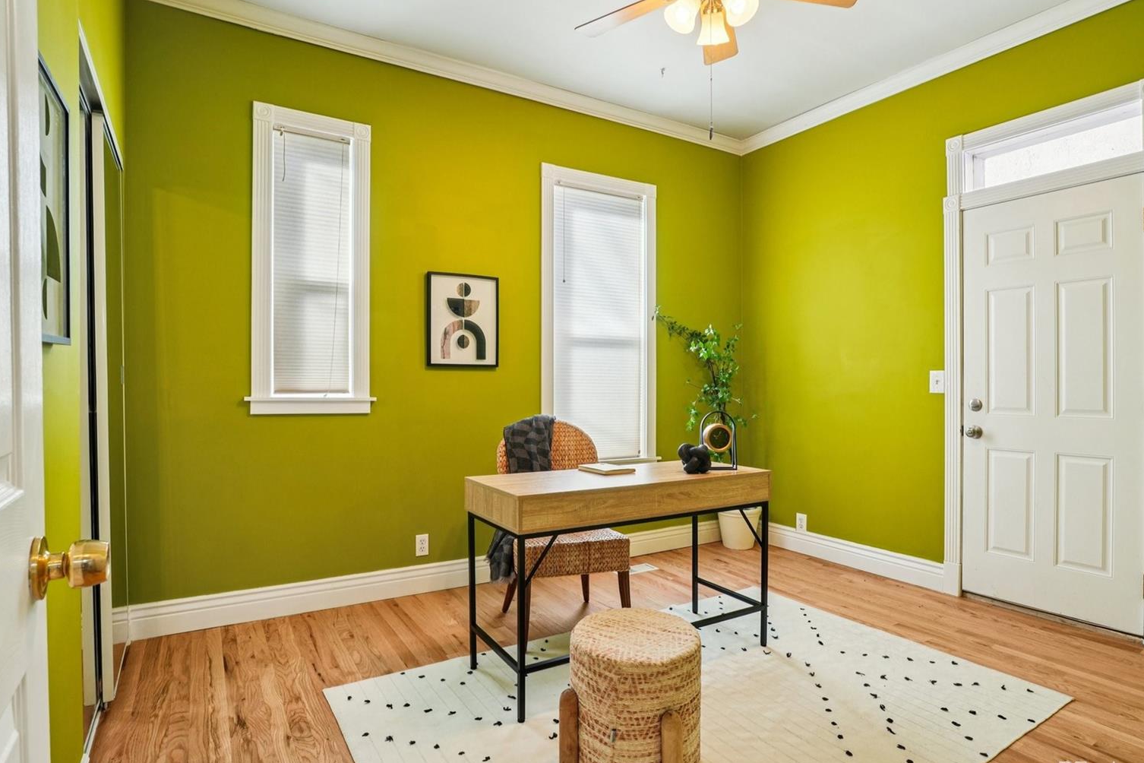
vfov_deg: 68.8
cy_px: 381
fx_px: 557
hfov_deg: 91.5
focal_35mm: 18
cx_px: 574
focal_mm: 11
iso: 250
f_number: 8
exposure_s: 1/30
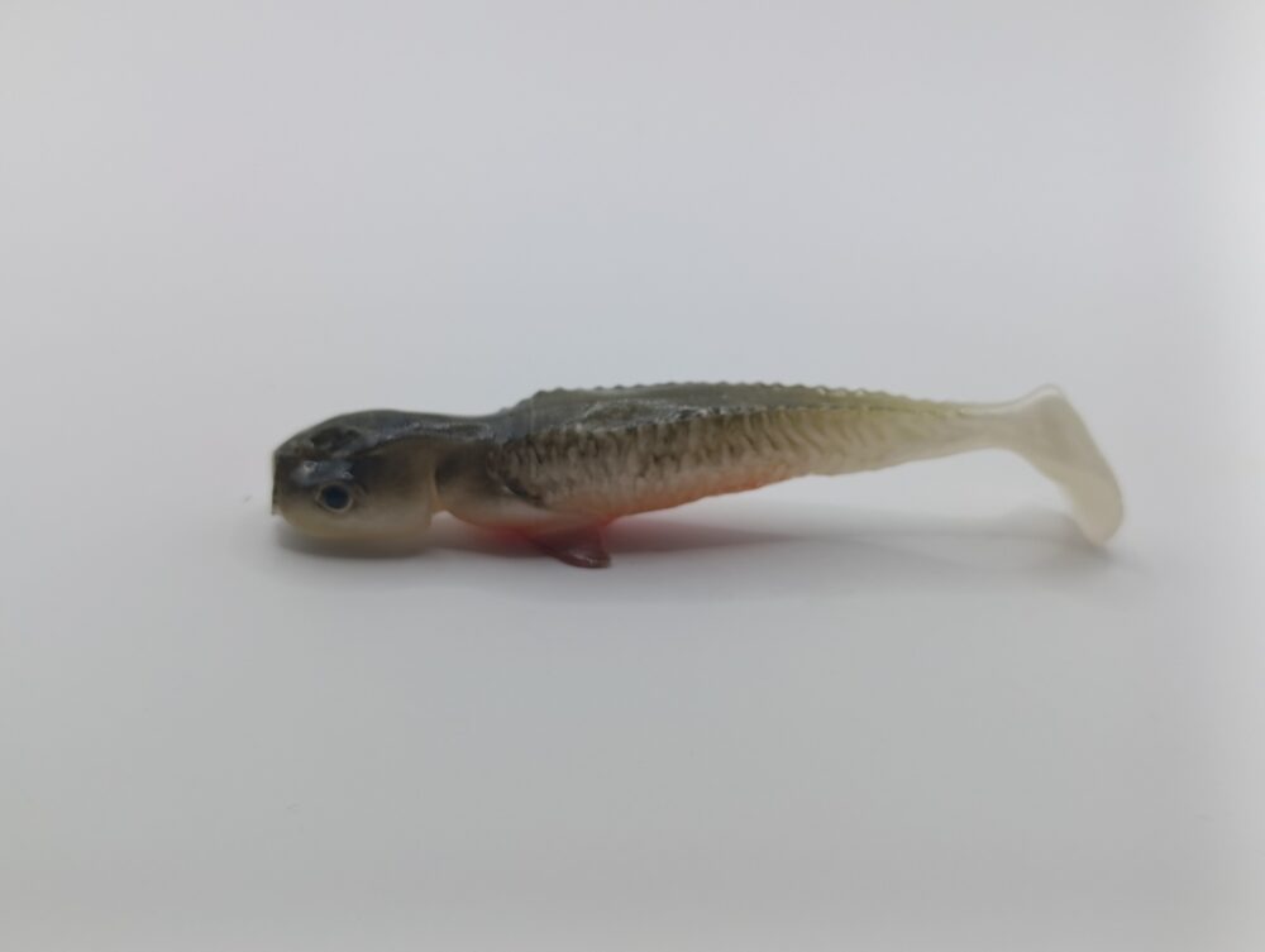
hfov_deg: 41.2
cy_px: 476
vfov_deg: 31.6
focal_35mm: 46
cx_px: 632
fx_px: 1683
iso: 125
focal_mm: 6.14
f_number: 1.6
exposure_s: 1/99.9
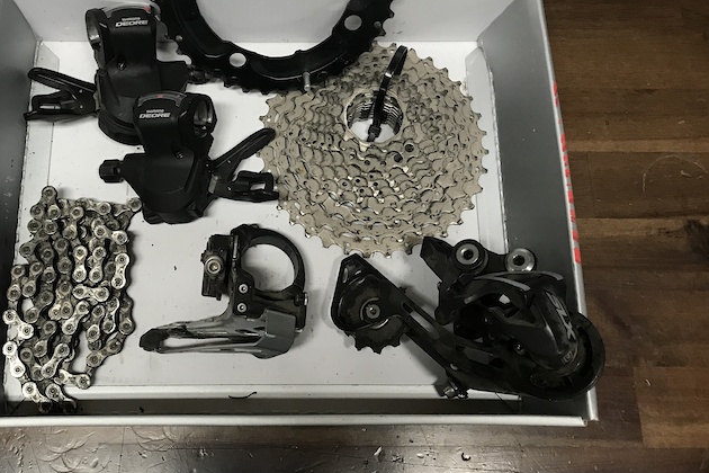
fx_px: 729
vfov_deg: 35.6
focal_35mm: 37
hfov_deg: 51.4
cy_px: 157
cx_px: 269
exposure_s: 1/24
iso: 40
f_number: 1.8
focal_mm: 3.99
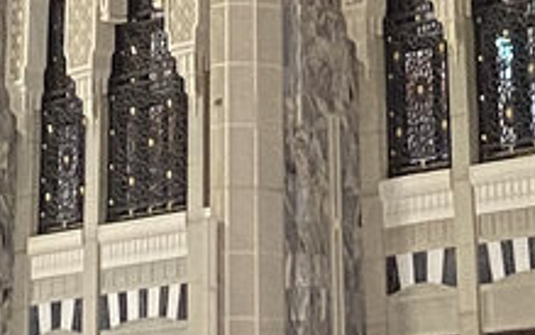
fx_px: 2931
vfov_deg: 5.1
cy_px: -1389
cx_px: 132
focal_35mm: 201
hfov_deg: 10.4
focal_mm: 4.25
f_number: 1.8
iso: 200
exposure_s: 1/60
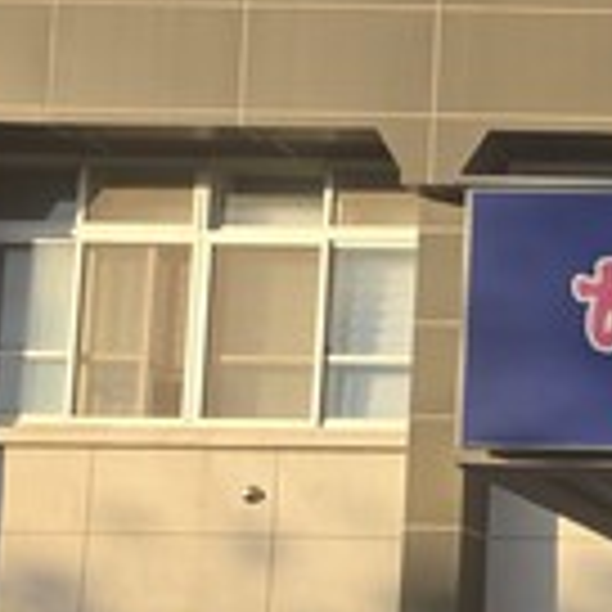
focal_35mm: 90
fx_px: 1800
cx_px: 1282
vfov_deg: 18.3
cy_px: 729
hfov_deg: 15.0
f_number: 1.7
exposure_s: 1/1973
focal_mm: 6.25
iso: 80
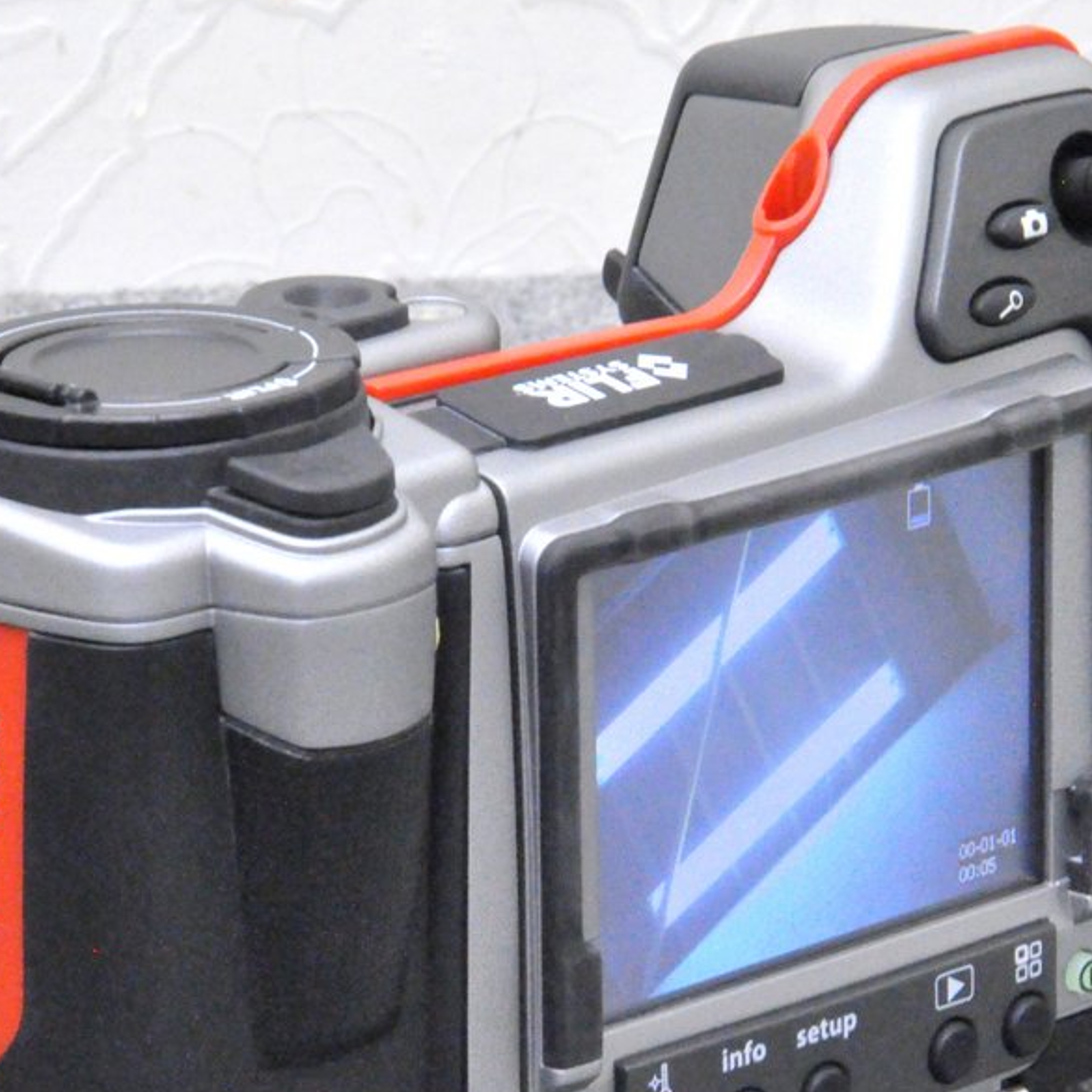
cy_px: 692
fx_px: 9774
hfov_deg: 6.4
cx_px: 645
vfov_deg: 6.4
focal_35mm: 274
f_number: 25
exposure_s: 1/25
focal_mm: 105
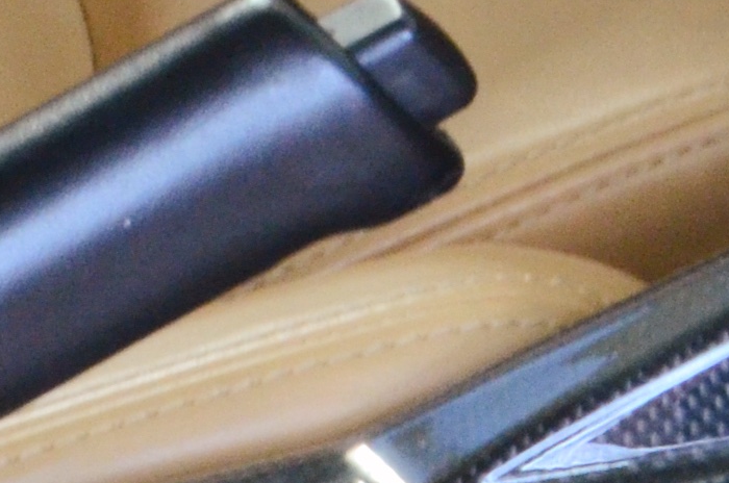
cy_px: 166
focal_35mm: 739
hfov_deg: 2.8
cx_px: 975
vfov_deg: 1.9
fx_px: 14937
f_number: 25
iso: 1600
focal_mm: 70
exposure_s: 1.3
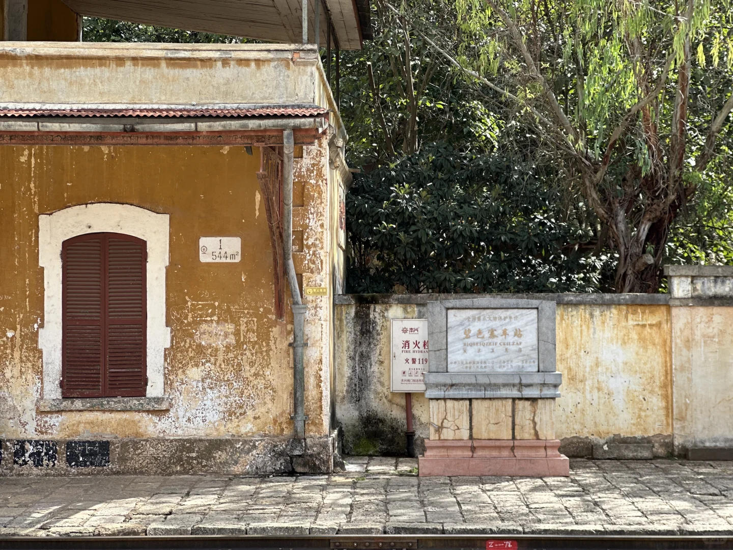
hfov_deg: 25.3
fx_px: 1630
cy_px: 275
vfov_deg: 19.1
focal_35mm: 77
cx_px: 366
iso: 25
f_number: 2.8
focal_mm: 9
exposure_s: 1/184
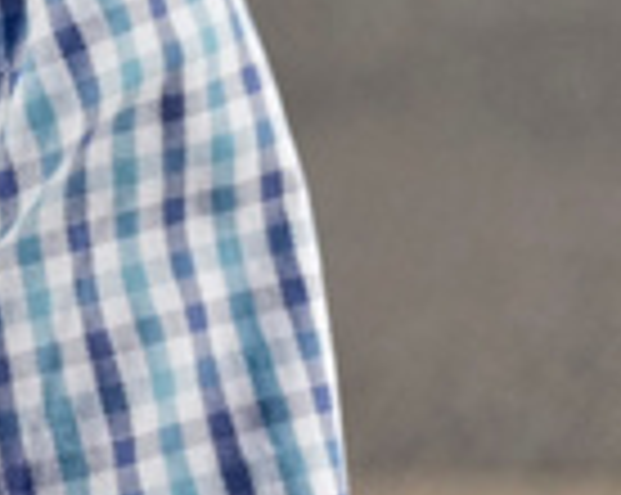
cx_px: -1647
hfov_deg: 3.8
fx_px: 8975
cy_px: -920
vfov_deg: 3.1
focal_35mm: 489
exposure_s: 1/12800
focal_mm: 70
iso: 1250
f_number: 4
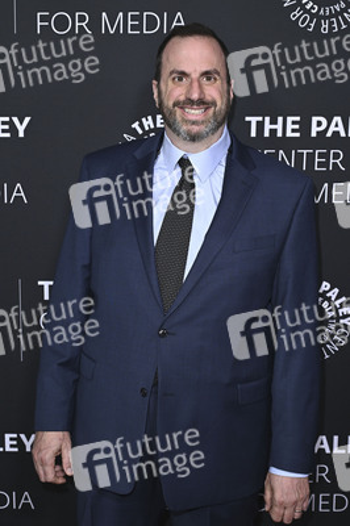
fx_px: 760
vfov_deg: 38.2
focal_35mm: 52
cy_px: 263
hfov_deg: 25.9
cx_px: 175
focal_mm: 52
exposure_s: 1/200
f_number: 6.3
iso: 1250
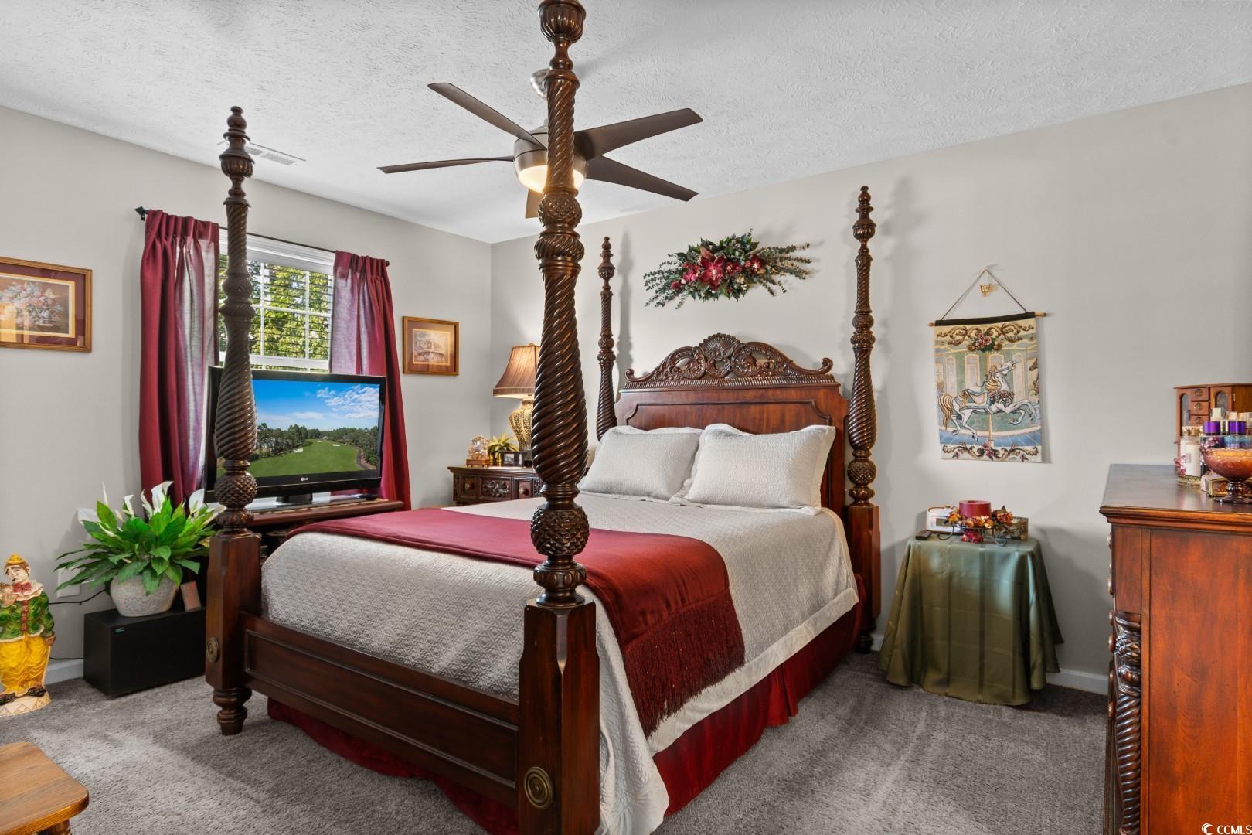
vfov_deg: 64.6
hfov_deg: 86.9
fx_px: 661
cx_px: 626
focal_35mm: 19
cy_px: 418
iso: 100
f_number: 4.8
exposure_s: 1.3
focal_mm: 13
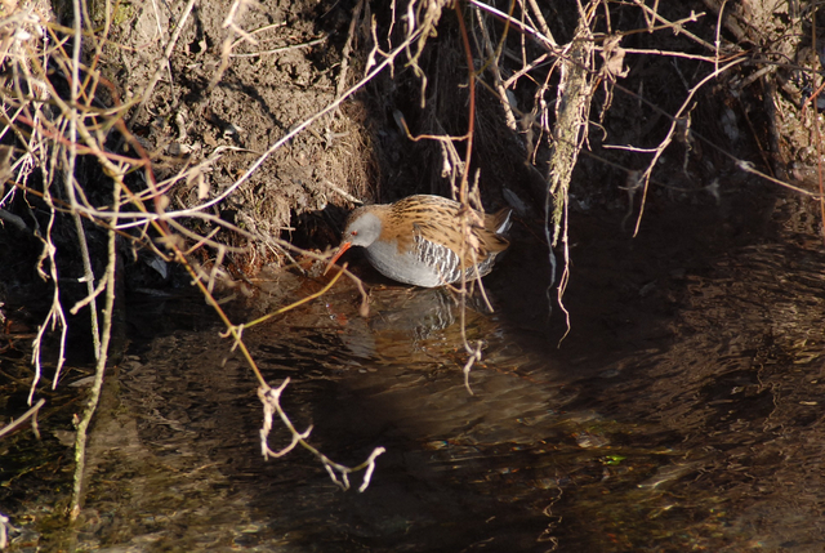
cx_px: 412
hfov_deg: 4.6
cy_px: 276
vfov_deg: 3.1
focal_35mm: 450
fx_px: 10329
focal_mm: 300
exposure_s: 1/250
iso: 500
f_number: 8
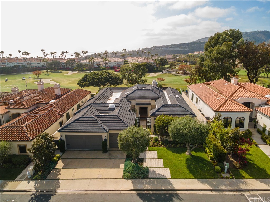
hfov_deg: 71.6
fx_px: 187
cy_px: 101
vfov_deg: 56.8
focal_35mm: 24
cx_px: 135
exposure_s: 1/60
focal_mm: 4.5
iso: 100
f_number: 2.8
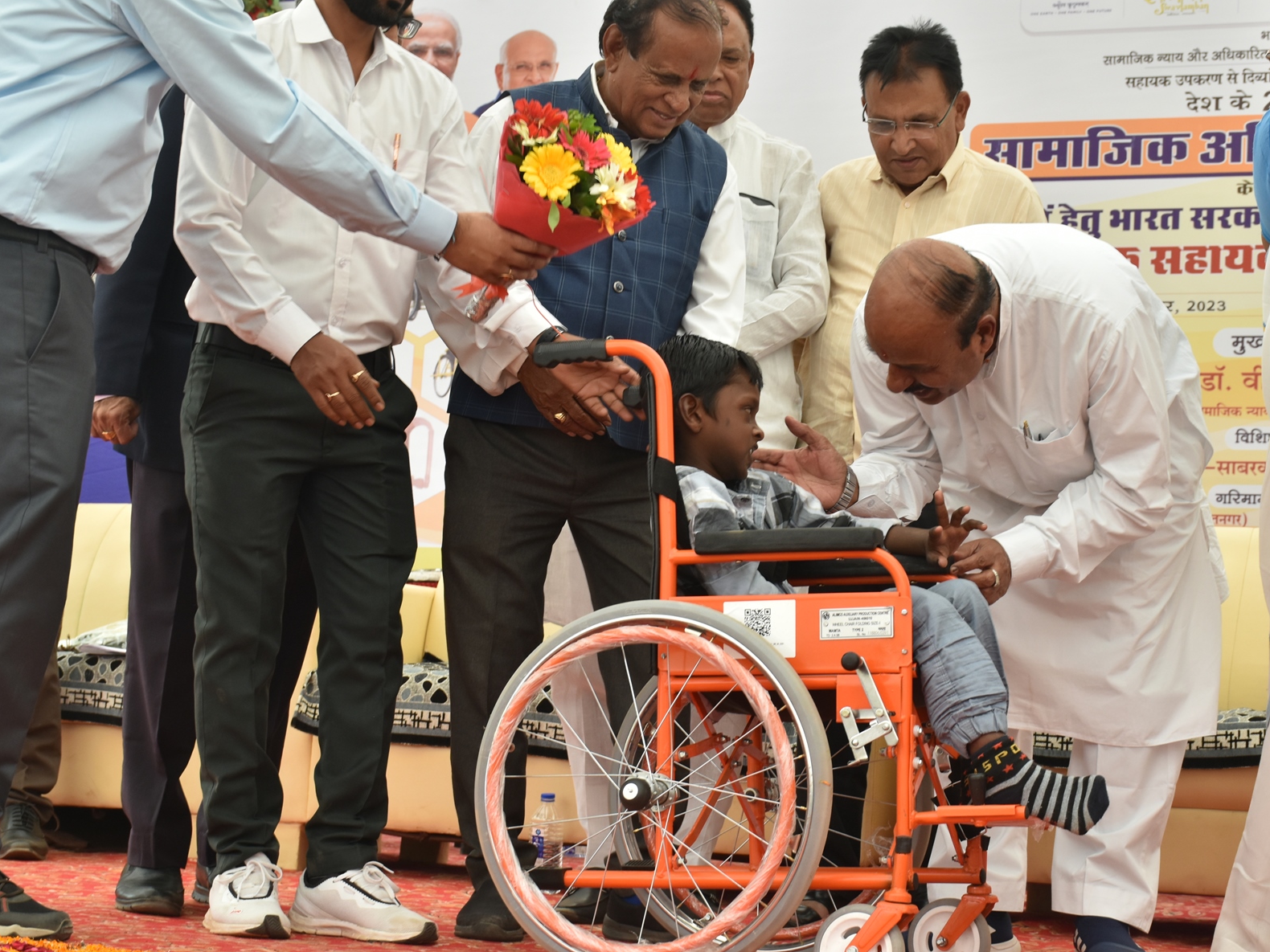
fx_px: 2531
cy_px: 481
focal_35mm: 69
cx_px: 707
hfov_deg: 28.1
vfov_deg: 21.3
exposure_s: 1/160
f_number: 6.3
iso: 500
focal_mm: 42
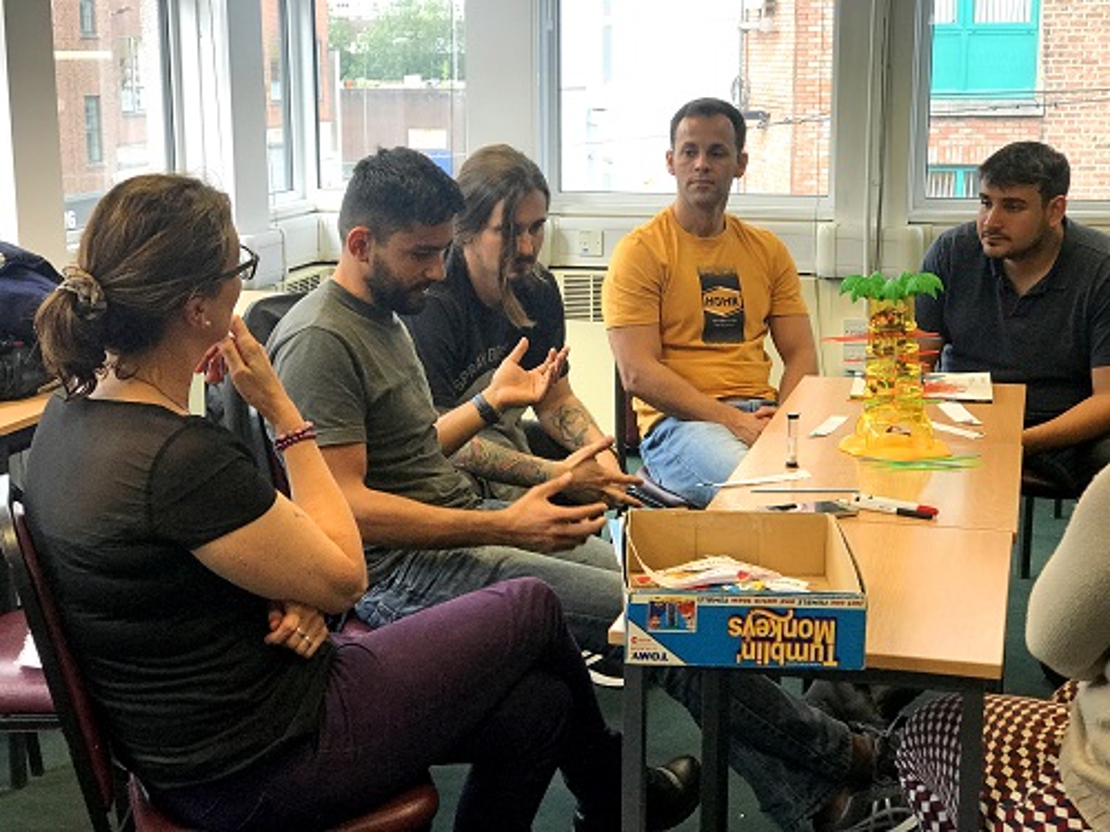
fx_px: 1828
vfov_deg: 25.7
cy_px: 416
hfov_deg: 33.8
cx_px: 555
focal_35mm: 57
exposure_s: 1/50
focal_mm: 6.6
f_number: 2.8
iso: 40
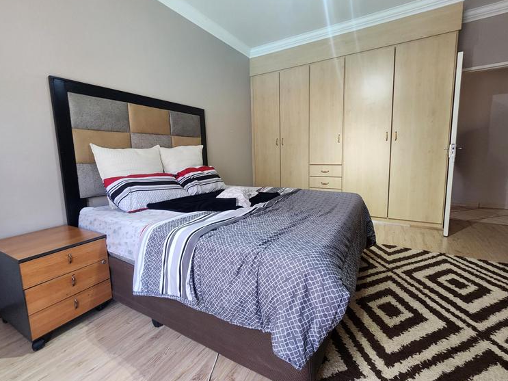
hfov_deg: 102.1
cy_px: 185
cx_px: 258
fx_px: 205
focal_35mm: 14
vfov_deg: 85.6
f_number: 2.2
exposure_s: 1/33.3
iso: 400
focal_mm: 2.2
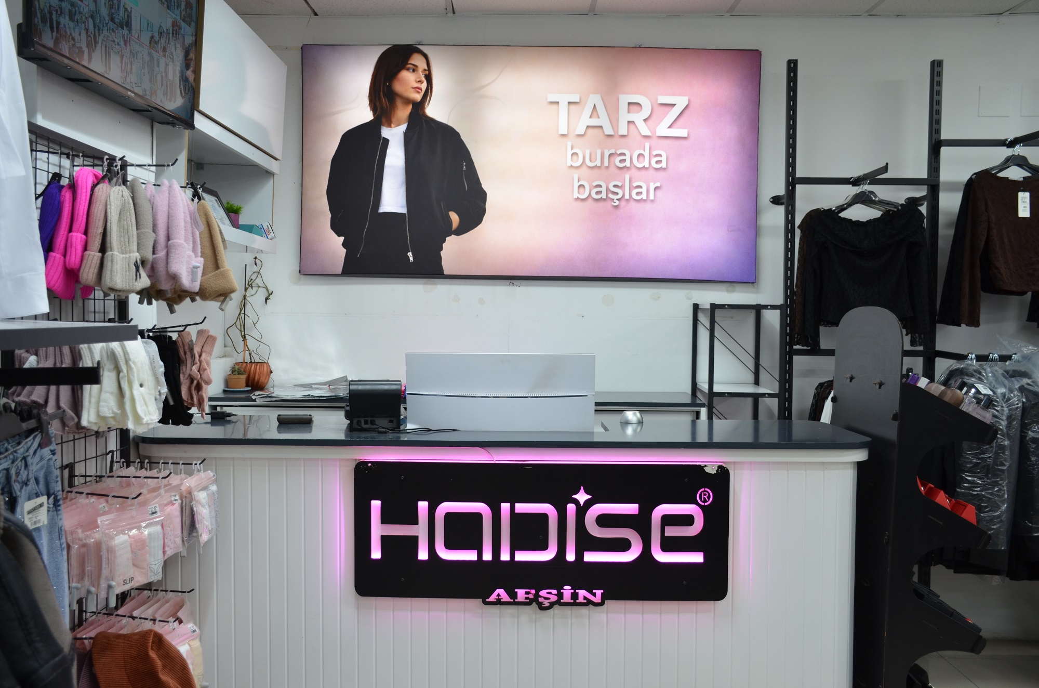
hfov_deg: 55.2
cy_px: 344
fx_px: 993
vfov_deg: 38.2
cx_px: 520
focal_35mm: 34
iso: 400
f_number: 5
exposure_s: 1/100
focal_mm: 23
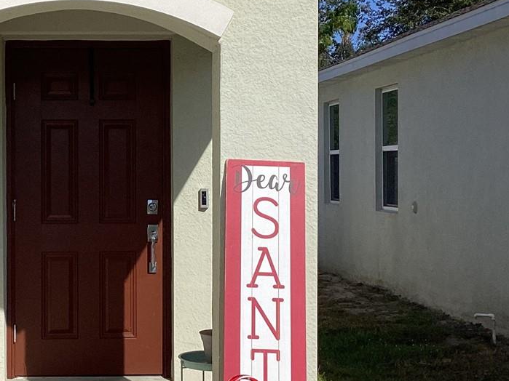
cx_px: 105
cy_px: 170
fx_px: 1044
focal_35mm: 71
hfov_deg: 26.9
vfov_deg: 20.7
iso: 25
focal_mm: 3.3
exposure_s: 1/2717
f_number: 2.4
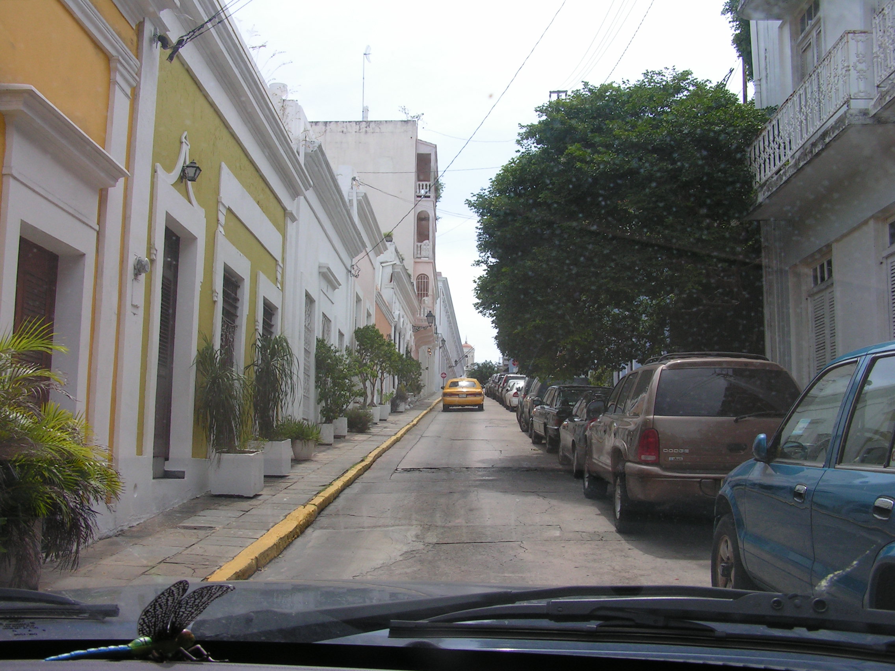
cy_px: 336
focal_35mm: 38
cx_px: 448
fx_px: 982
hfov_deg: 49.0
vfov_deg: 37.7
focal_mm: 6.3
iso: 50
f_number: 5.6
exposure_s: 1/200
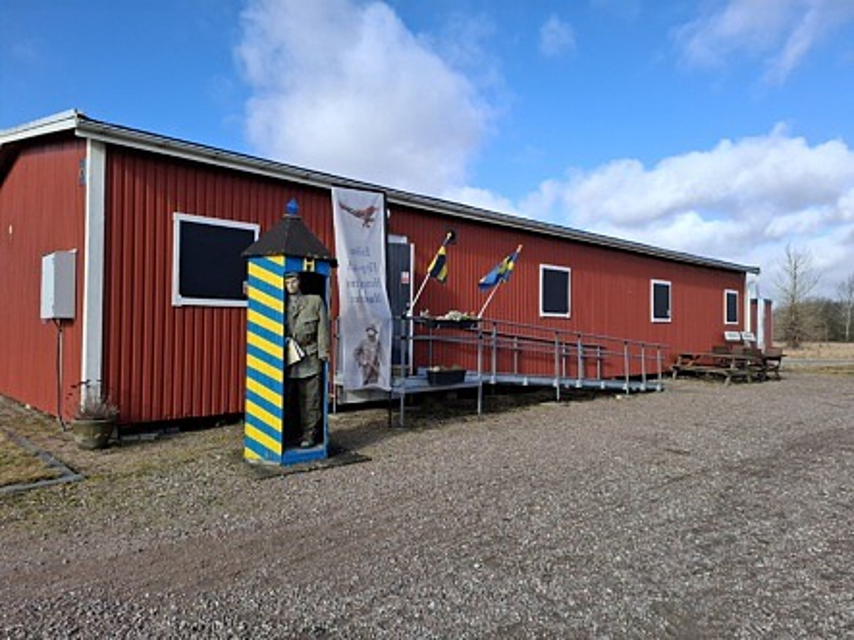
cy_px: 320
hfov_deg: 73.9
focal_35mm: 23
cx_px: 427
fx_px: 567
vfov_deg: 58.9
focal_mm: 5.54
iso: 50
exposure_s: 1/1302
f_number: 1.8
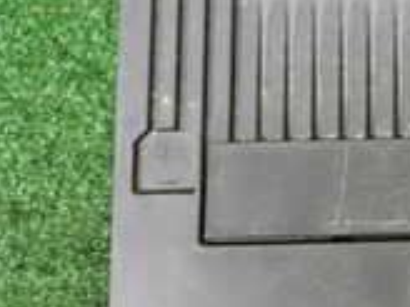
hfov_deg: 16.3
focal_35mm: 110
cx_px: 618
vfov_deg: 13.0
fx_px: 1303
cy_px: -82
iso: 320
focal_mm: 5.4
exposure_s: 1/30
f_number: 2.3
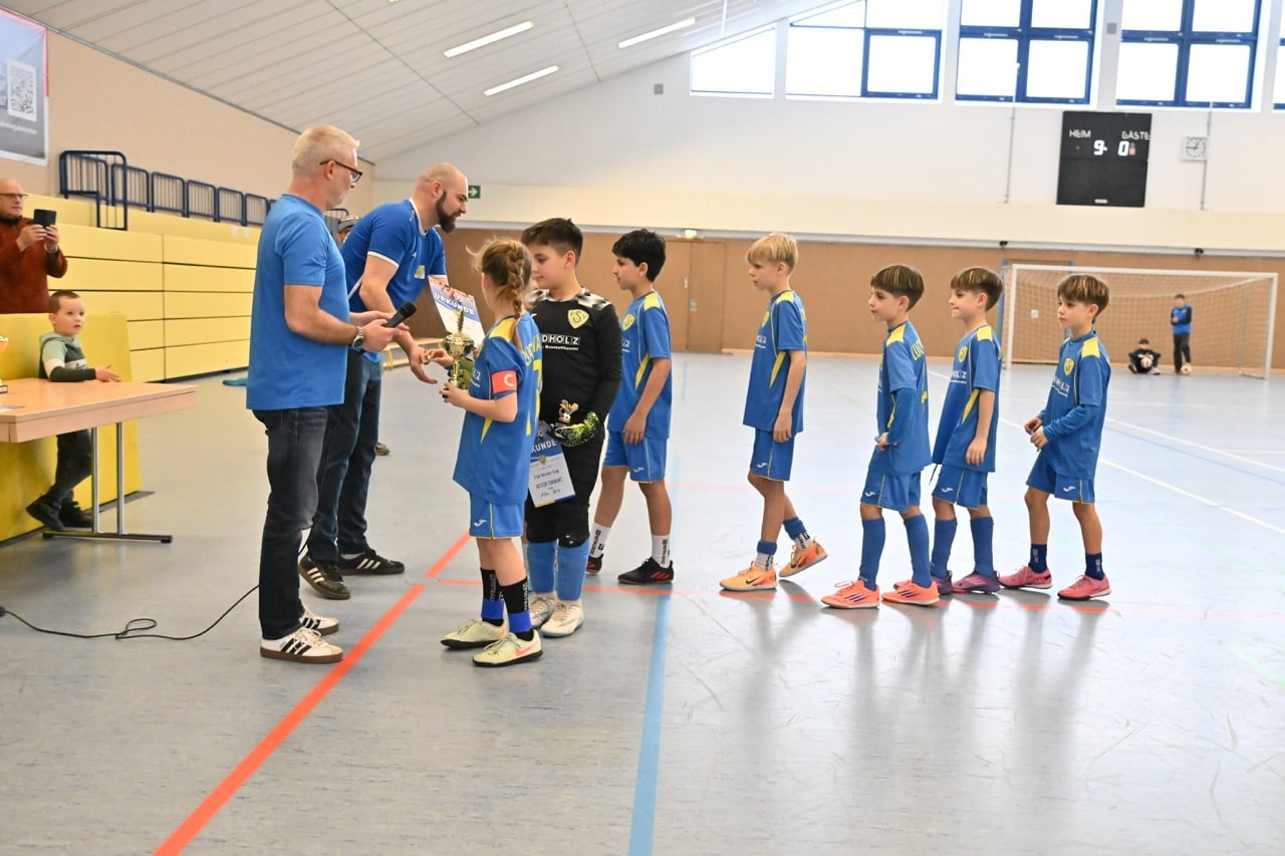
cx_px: 642
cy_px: 428
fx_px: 1249
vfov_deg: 37.8
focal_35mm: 35
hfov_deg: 54.4
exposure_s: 1/1000
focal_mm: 35
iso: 10000
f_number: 3.5
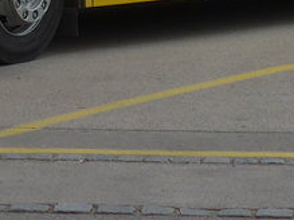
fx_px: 2555
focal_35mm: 301
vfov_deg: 4.8
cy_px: -337
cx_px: 64
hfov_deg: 6.6
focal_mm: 11.3
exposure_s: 1/800
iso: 80
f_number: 3.4
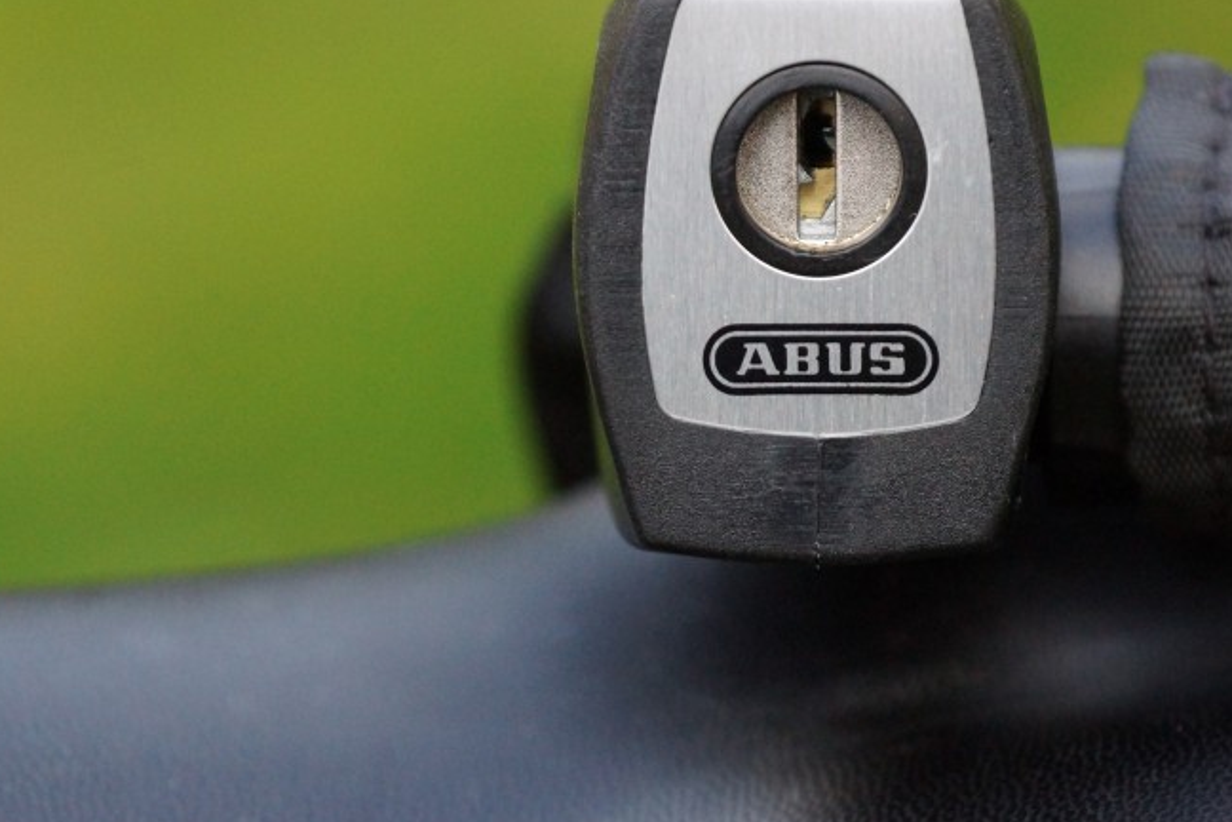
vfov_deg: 4.4
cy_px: 227
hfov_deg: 6.6
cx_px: 835
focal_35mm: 313
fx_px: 10703
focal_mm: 135
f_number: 5.6
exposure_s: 1/320
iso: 1600
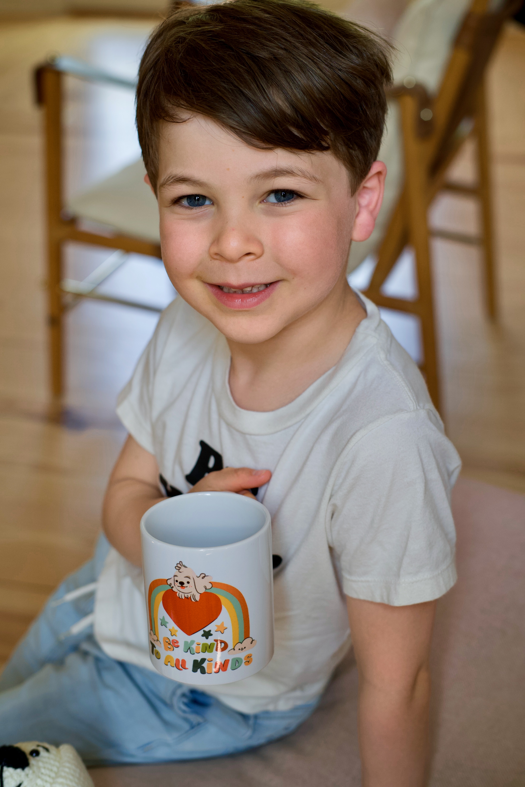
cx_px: 262
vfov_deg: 39.6
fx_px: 1094
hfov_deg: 27.0
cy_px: 394
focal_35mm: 50
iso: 800
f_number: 4
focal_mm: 50
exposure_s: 1/160
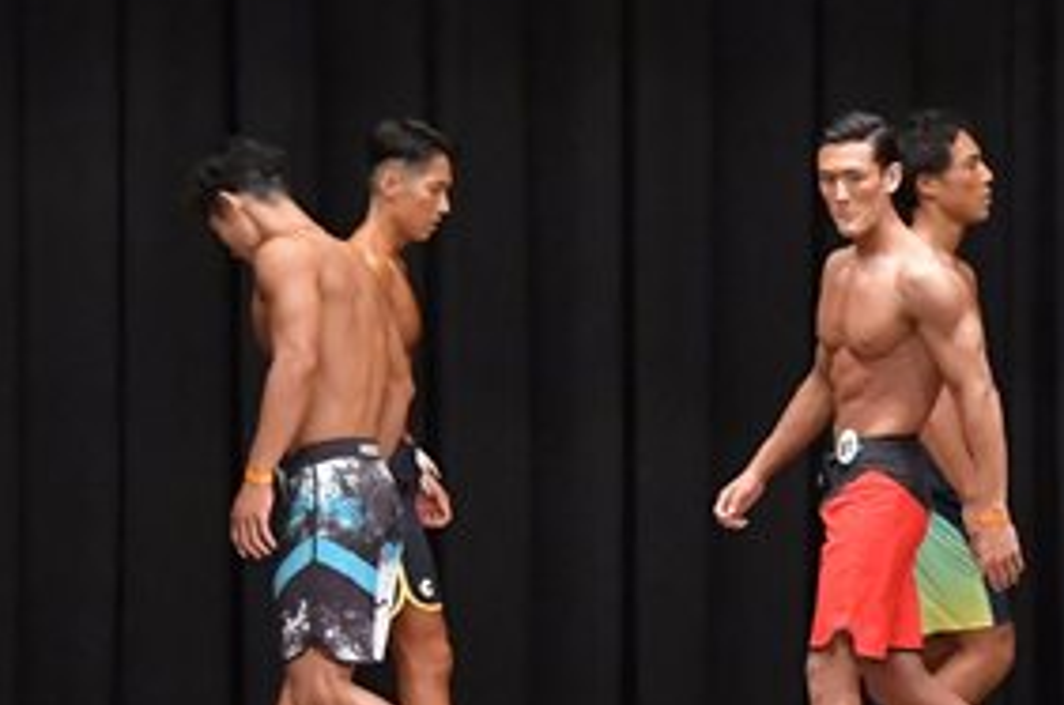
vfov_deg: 4.7
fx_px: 8527
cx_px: 1149
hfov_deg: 7.1
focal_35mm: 289
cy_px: 369
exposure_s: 1/400
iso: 6400
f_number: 5.6
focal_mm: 70
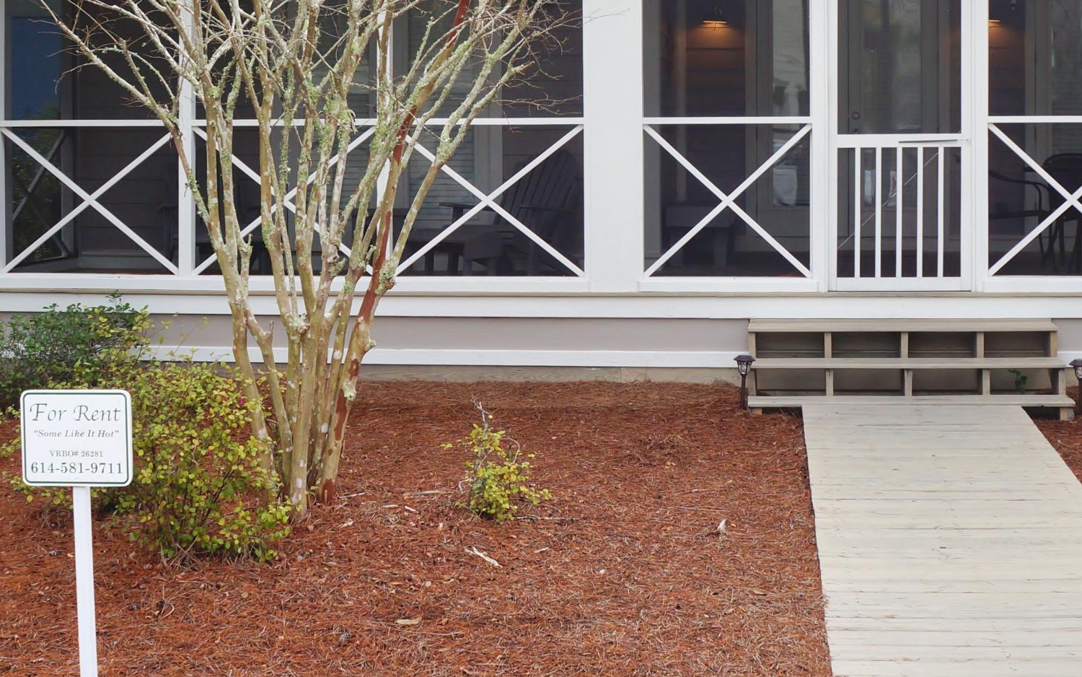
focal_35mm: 55
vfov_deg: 23.3
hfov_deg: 36.6
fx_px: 1622
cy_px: 163
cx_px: 685
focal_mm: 18
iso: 100
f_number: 8
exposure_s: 1/80
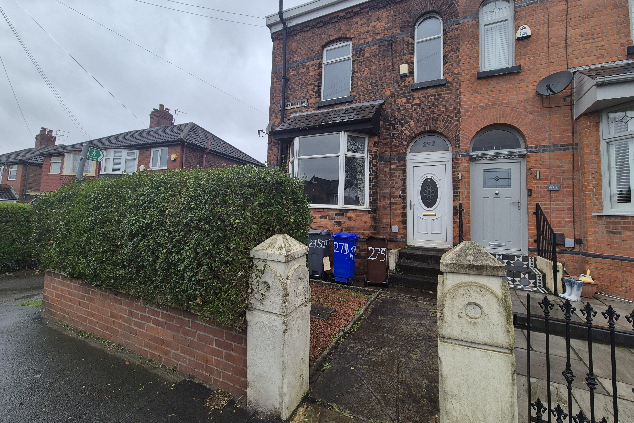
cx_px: 325
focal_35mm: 14
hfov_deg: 104.2
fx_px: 247
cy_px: 194
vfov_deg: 81.0
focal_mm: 2.2
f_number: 2.2
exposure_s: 1/574
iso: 50
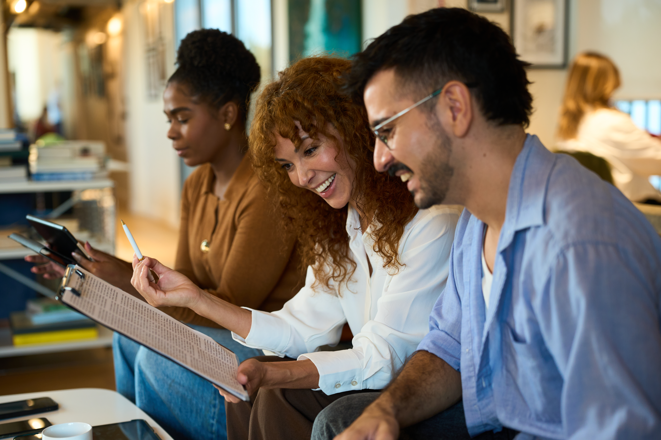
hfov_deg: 39.6
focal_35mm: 50
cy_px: 220
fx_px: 918
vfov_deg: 27.0
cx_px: 330
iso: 400
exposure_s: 1/250
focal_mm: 50
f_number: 2
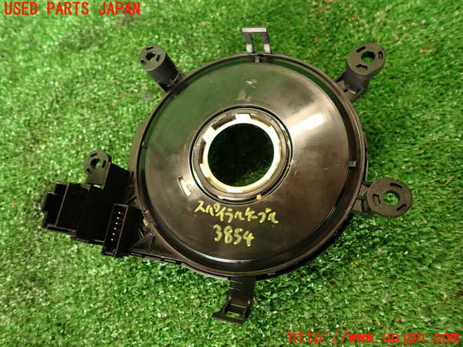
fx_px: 334
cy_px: 174
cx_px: 232
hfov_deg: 69.4
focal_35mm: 25
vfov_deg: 54.9
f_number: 2
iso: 200
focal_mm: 4.5
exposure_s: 1/50
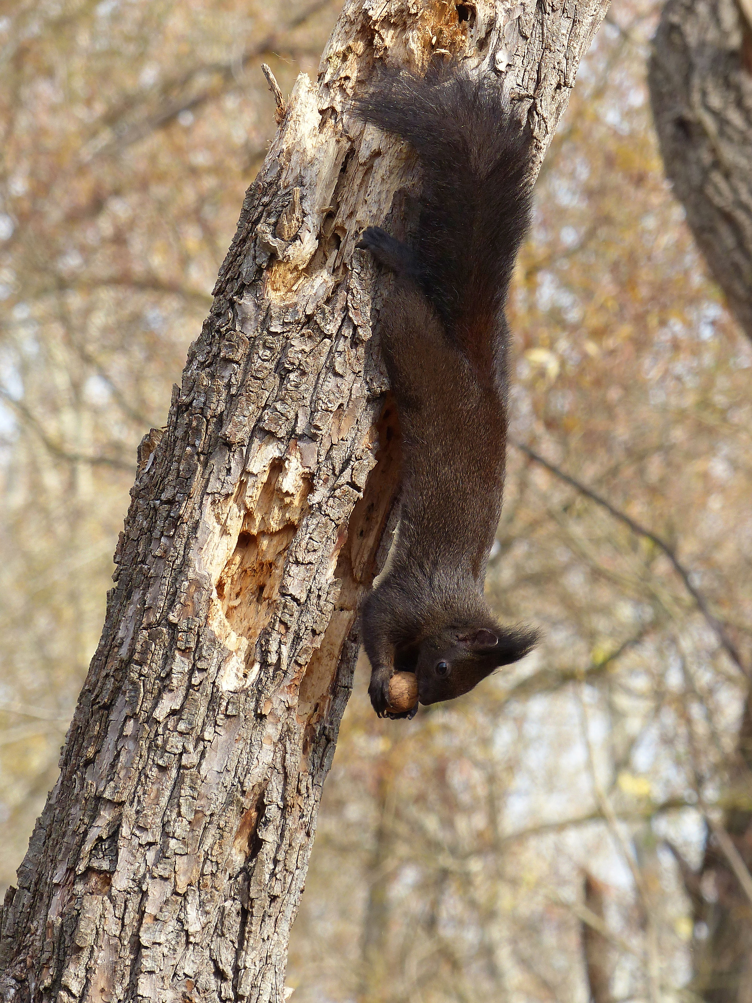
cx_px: 376
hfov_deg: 4.9
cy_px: 502
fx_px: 8719
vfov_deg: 6.6
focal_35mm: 301
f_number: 4
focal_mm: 49.2
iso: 100
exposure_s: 1/250
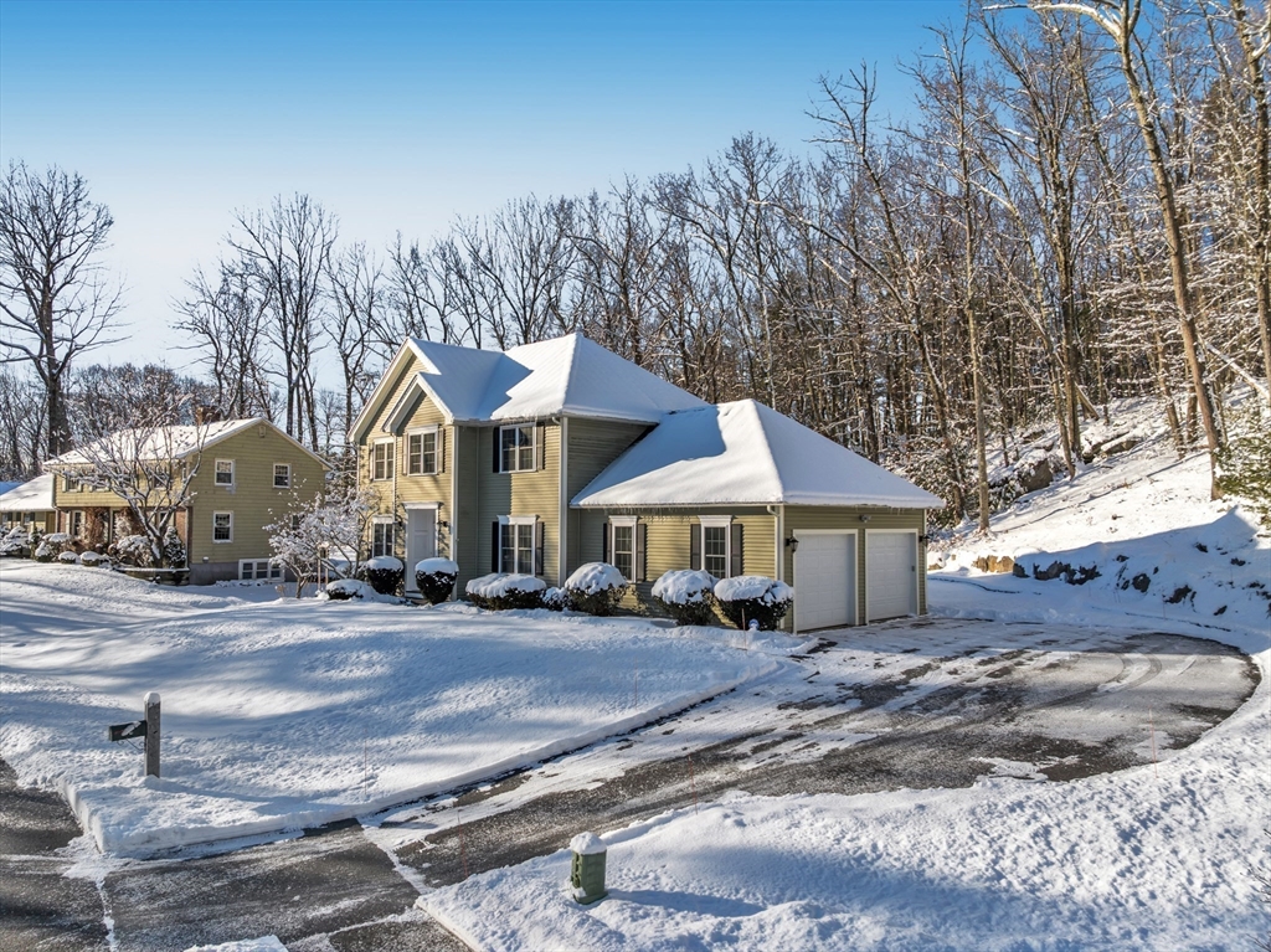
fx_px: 881
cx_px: 636
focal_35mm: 24
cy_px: 476
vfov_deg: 56.8
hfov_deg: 71.6
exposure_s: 1/120
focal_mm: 12.29
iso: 130
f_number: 2.8
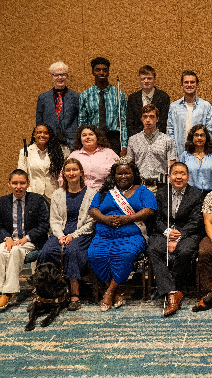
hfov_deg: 19.8
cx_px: 255
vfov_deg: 36.6
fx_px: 570
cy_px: 185
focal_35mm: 57
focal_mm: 35
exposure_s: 1/160
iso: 6400
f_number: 4
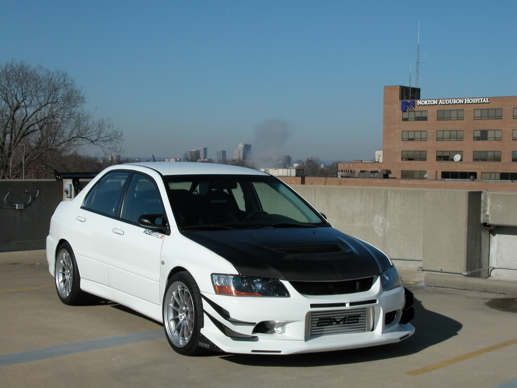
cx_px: 258
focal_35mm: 66
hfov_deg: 29.4
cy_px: 194
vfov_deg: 22.3
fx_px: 986
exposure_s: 1/581
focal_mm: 16.8
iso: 100
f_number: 7.3
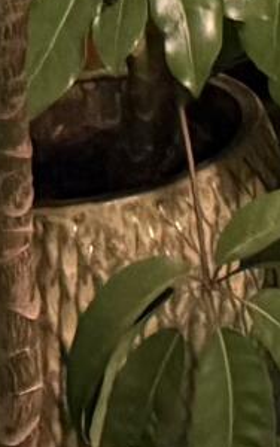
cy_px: -895
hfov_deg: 4.6
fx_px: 3095
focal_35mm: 254
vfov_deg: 7.3
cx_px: 1288
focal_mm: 6.76
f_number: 1.78
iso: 800
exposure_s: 1/40
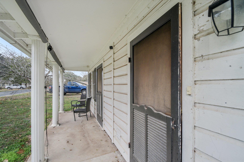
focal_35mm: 15
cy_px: 81
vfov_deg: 77.3
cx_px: 122
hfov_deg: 100.4
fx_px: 102
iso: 400
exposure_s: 1/160
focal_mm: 10
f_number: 8
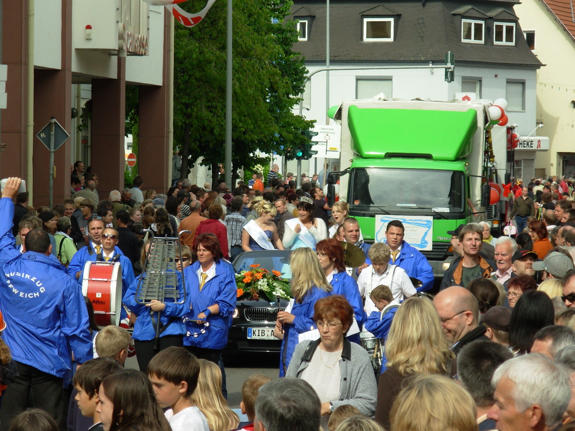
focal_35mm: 190
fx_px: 3156
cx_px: 288
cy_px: 216
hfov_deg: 10.4
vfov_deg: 7.8
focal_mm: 31.4
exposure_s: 1/313
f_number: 5
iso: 50
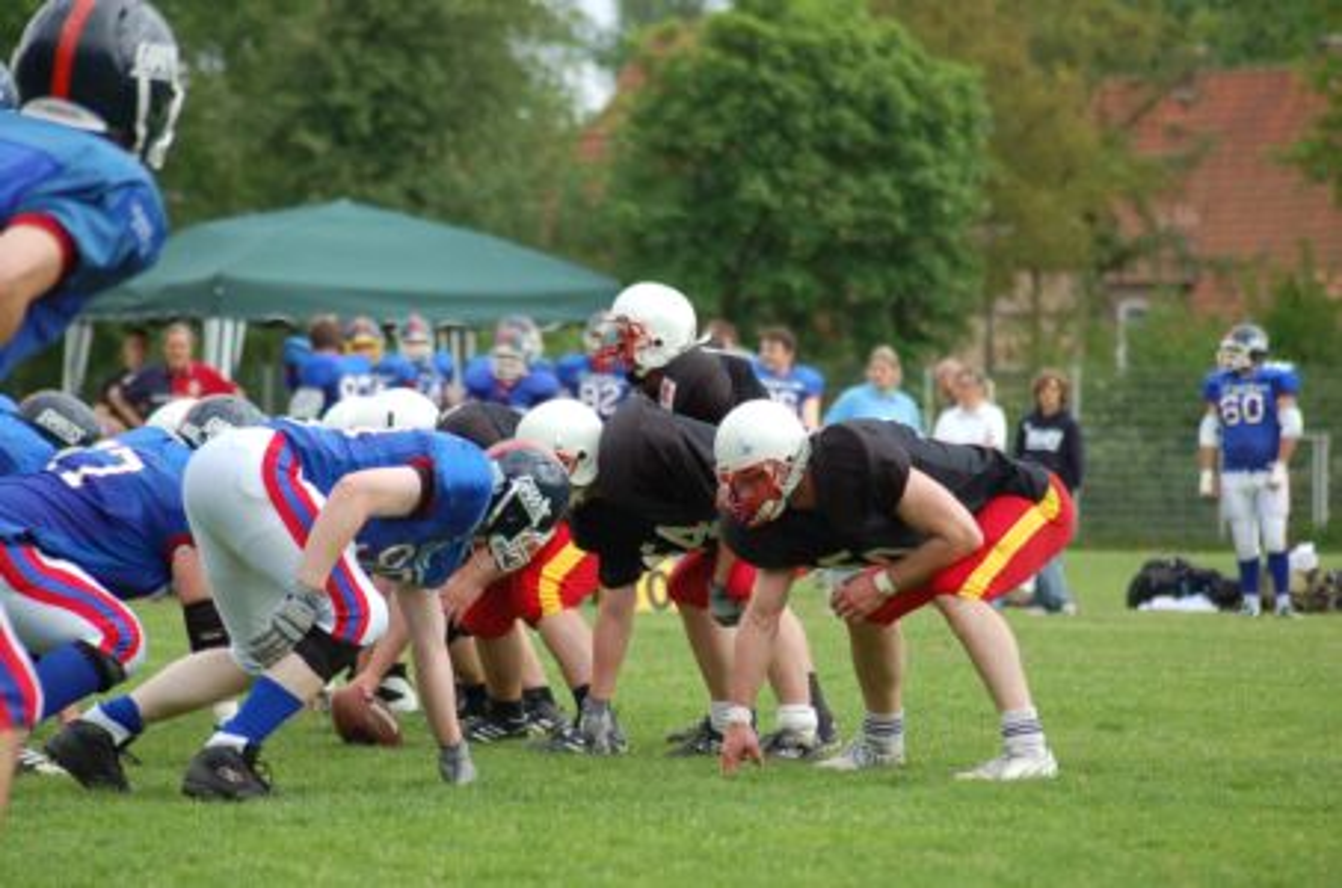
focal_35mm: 225
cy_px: 444
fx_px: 8370
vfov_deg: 6.1
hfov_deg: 9.2
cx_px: 671
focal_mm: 150
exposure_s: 1/1000
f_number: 4.5
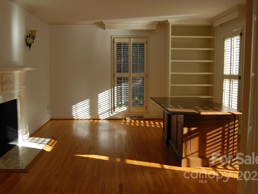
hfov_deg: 51.3
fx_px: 268
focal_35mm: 36
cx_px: 123
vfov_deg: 39.7
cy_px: 97
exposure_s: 1/125
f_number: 5.6
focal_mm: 22
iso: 250
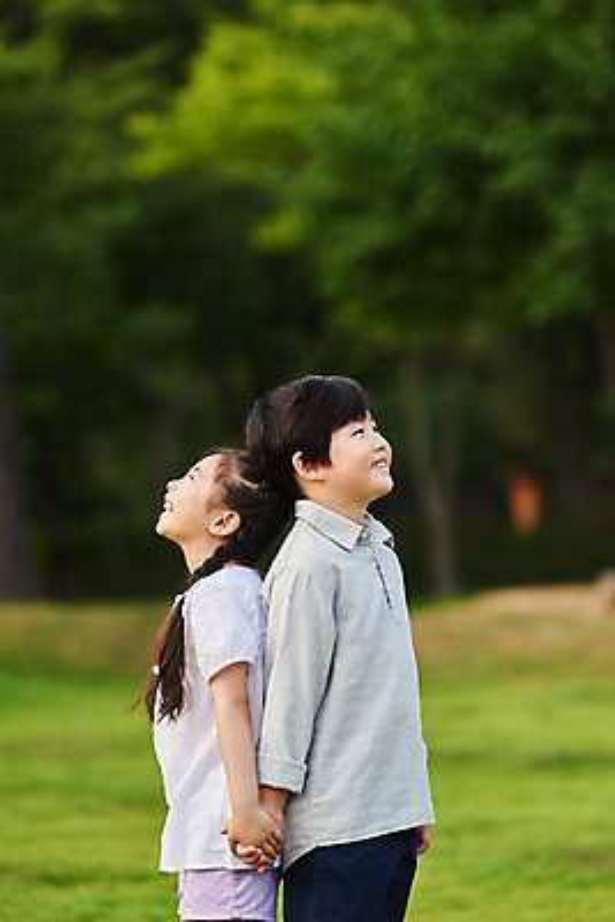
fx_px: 3712
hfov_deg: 9.5
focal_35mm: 145
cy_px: 461
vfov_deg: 14.1
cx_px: 308
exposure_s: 1/1600
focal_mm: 145
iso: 400
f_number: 2.8
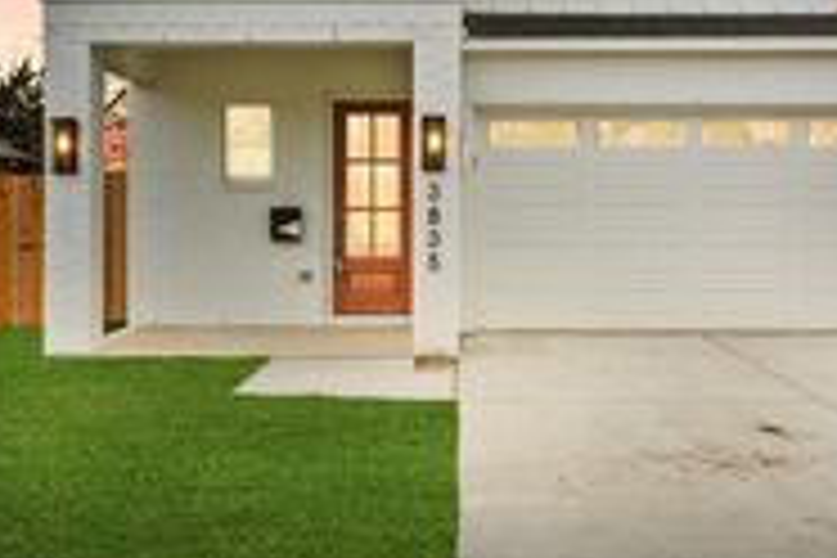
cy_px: 79
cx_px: 459
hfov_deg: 44.1
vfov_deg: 29.3
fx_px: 1031
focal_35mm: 44
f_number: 7.1
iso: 100
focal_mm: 11
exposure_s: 1/40
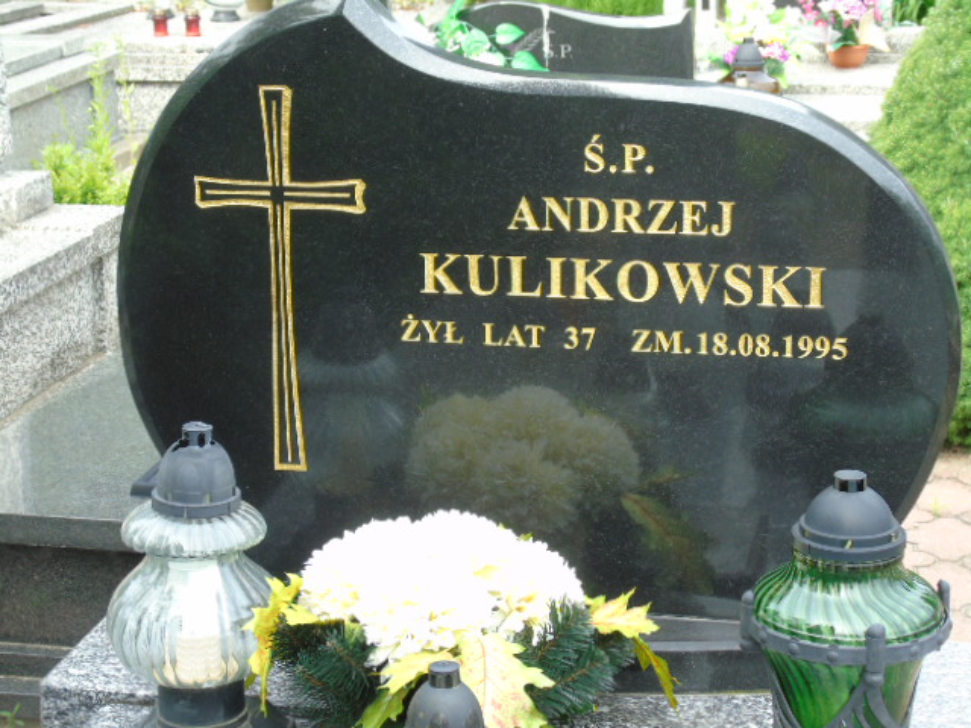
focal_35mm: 71
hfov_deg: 27.4
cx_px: 486
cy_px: 364
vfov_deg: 20.7
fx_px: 1992
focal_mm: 13
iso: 80
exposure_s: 1/60
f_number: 4.7
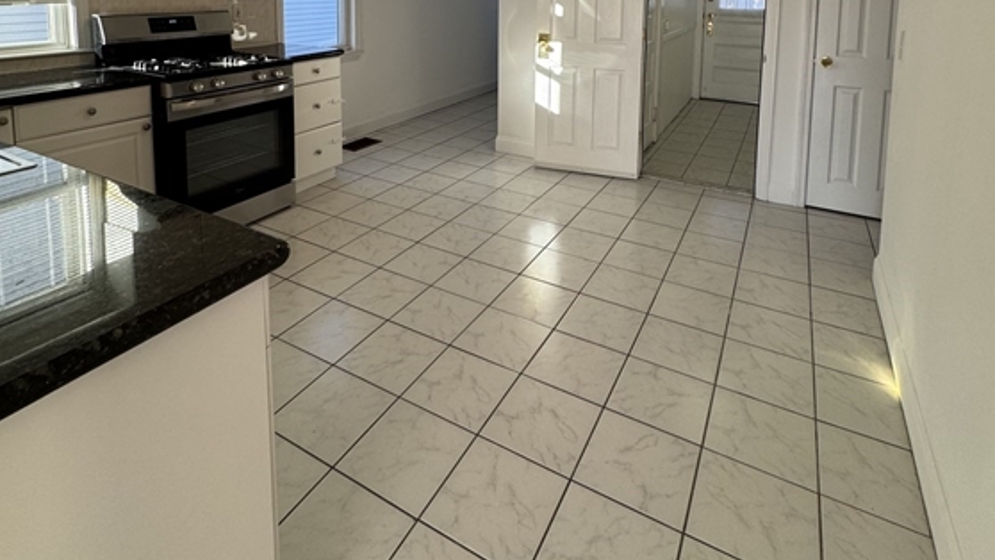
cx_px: 485
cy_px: 37
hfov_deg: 83.8
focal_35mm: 21
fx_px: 554
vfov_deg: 47.2
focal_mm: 2.22
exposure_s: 1/120
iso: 80
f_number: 2.2
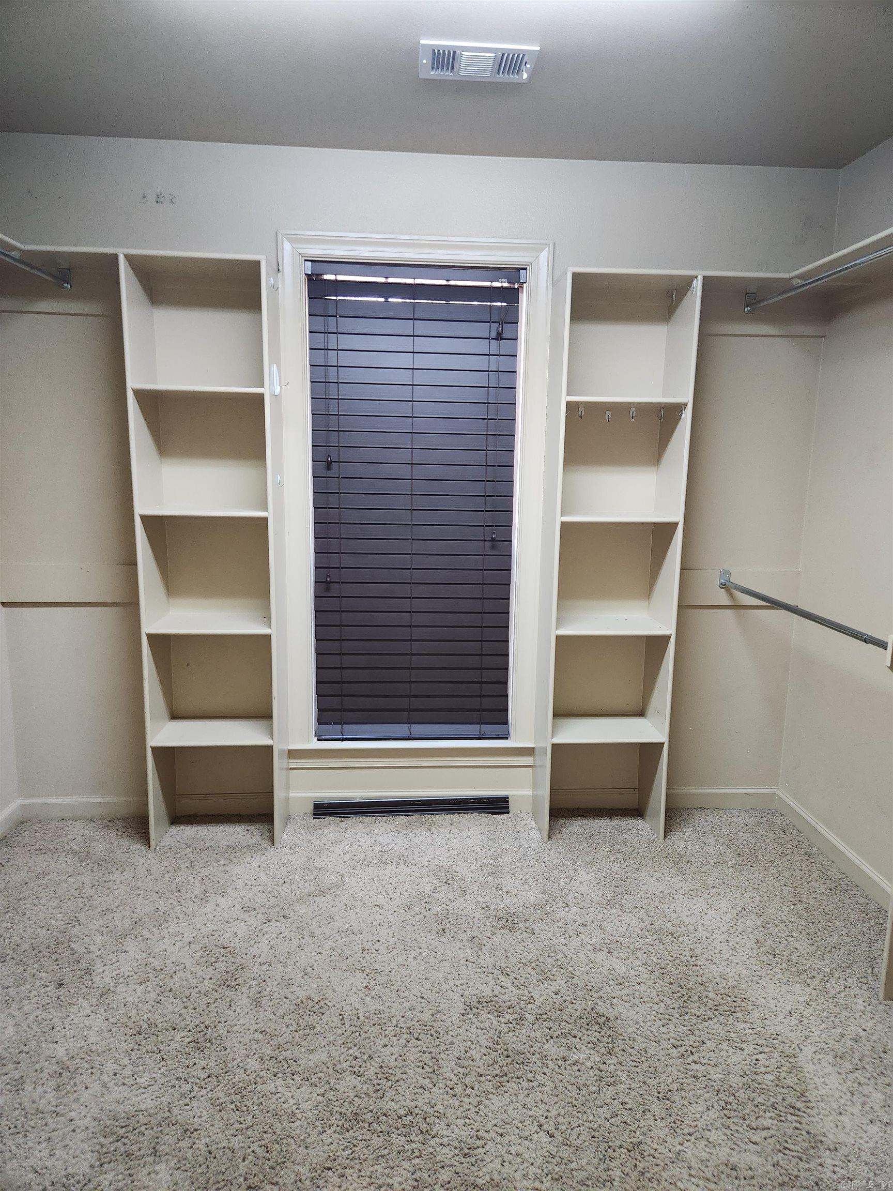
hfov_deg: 58.9
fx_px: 791
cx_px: 446
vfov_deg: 73.9
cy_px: 596
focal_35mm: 23
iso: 400
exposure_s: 1/120
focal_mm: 5.4
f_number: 1.8
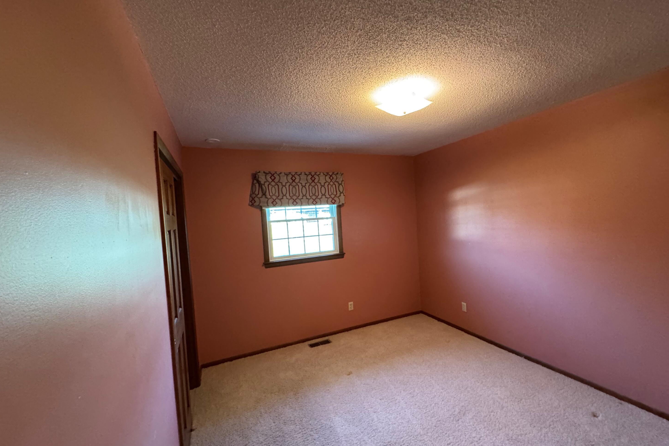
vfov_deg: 77.3
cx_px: 342
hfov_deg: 100.4
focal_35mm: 15
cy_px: 228
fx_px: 279
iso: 800
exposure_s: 1/60
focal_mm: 2.22
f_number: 2.2
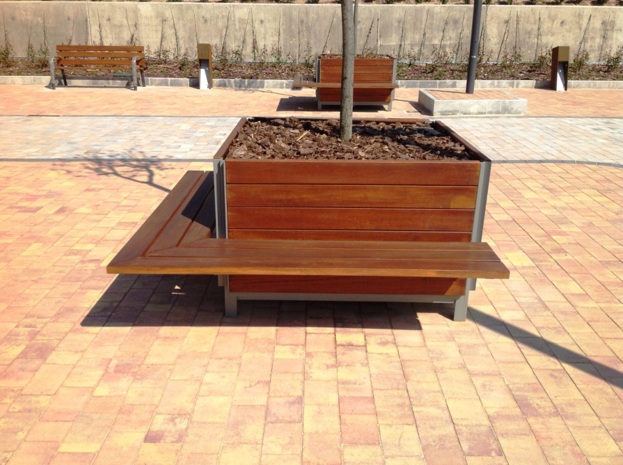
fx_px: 629
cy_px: 232
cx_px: 312
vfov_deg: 40.6
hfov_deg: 52.7
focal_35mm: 35
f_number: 2.4
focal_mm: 4.28
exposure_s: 1/2160
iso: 50
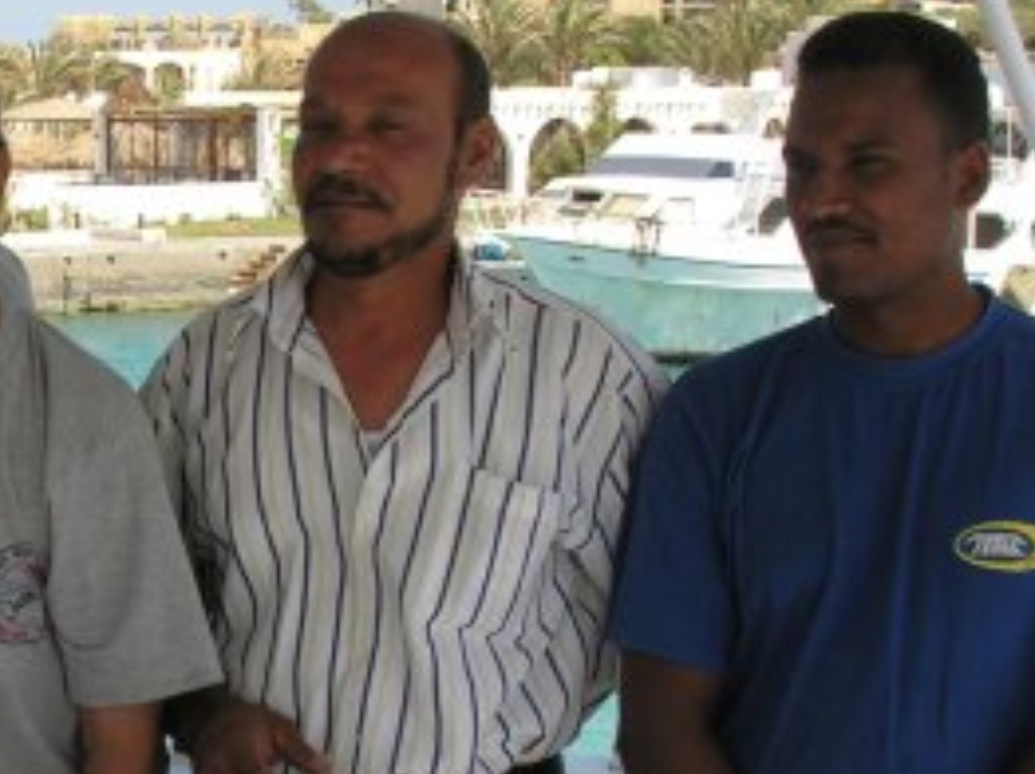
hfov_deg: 17.0
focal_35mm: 113
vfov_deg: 13.0
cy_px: 624
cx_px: 0
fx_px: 3376
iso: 50
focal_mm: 9.5
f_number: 5.6
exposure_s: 1/184
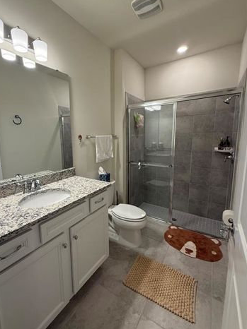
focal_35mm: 16
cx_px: 109
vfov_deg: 94.5
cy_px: 157
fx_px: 152
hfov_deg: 77.8
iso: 200
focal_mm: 2.22
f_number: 2.2
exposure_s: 1/120
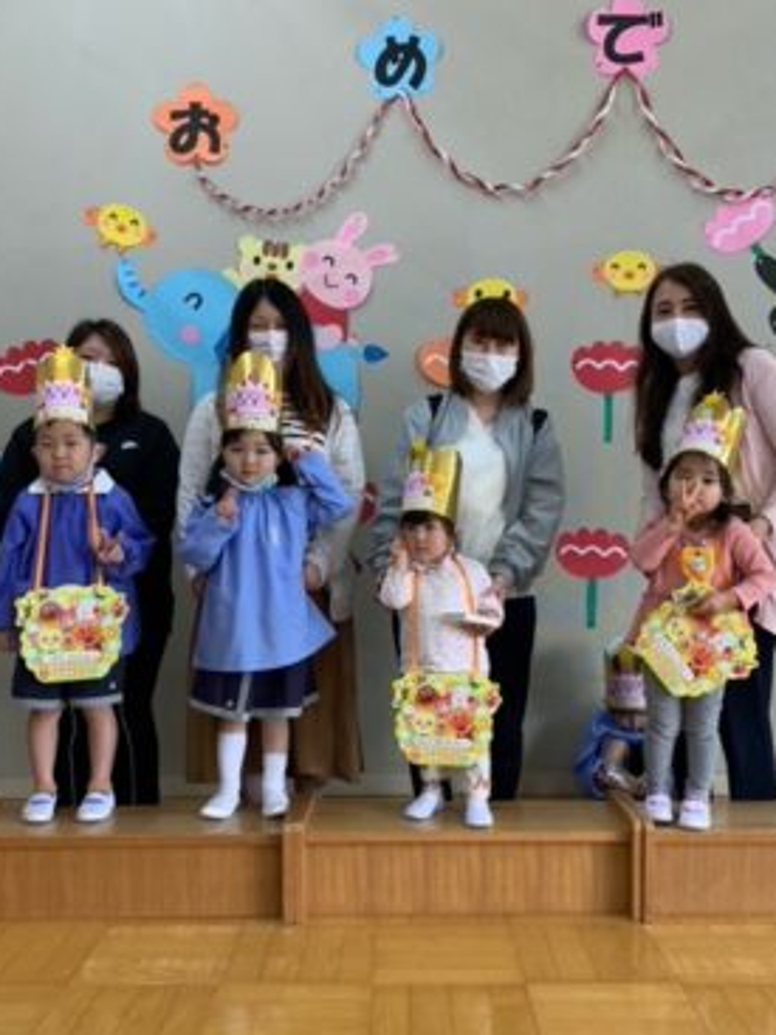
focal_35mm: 34
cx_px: 401
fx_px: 1017
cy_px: 587
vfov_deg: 53.8
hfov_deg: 41.8
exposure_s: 1/60
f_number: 1.8
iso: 125
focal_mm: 4.25
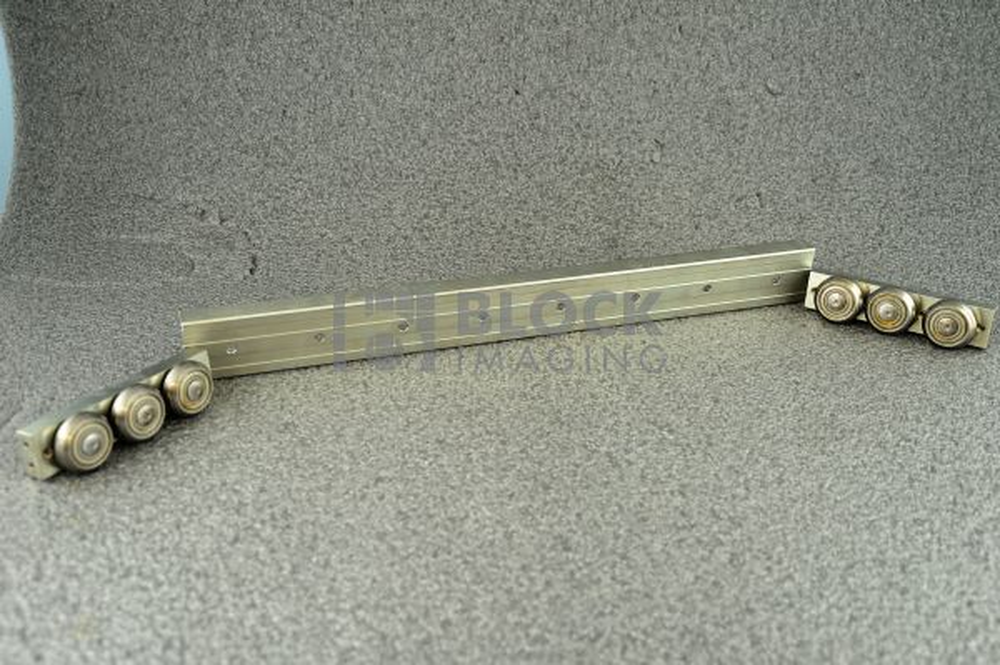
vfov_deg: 29.8
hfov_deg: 43.6
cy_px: 332
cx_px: 500
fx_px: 1249
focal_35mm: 45
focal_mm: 45
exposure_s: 1/100
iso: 800
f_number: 5
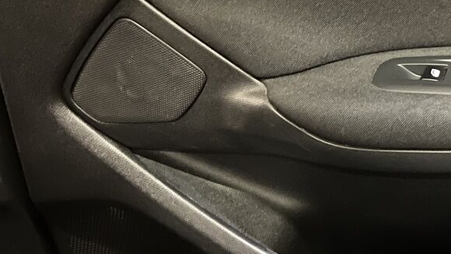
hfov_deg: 23.4
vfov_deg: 14.6
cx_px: 538
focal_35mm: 83
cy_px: 138
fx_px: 993
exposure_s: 1/9
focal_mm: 5.7
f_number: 1.5
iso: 1000
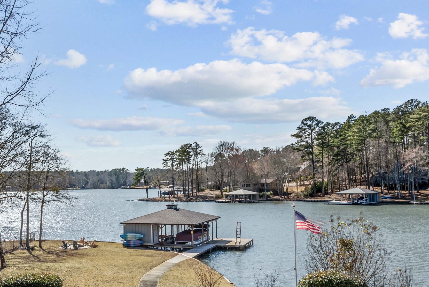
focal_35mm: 37
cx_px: 164
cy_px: 173
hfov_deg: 51.4
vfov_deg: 35.8
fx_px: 441
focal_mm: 20
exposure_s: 1/640
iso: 200
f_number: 10
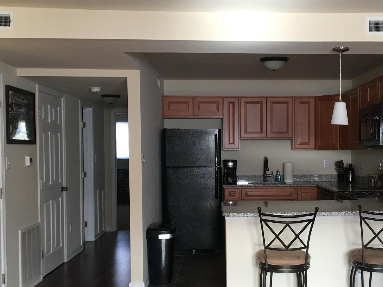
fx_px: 498
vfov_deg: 32.1
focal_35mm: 45
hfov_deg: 41.5
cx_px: 255
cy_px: 172
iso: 40
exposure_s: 1/15
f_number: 2.2
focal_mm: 4.15
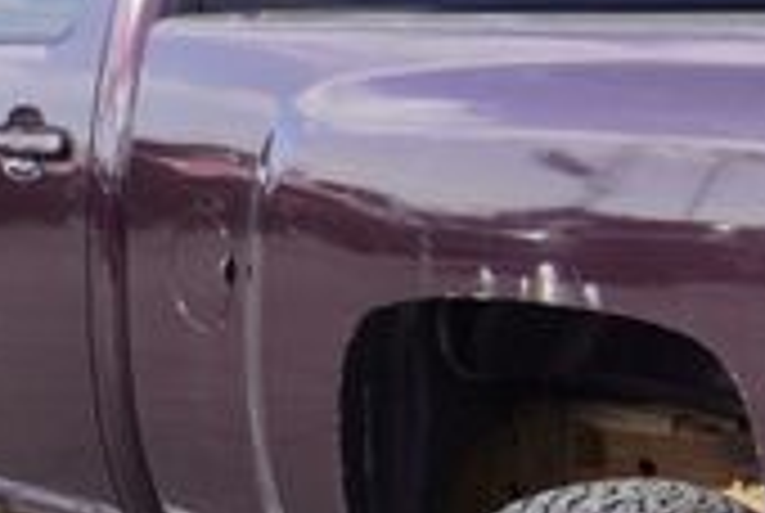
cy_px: 400
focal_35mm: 124
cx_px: 693
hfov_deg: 16.3
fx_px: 2640
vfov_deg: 11.1
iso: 100
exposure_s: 1/125
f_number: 8
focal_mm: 22
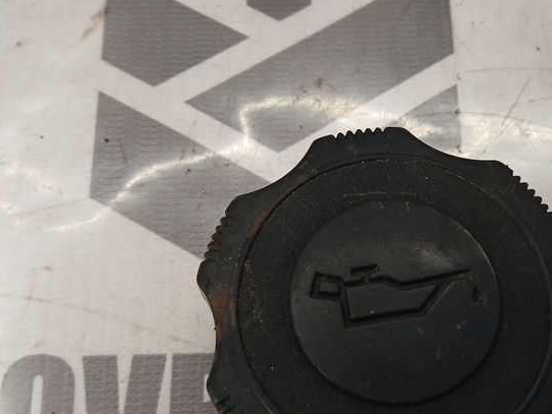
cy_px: 209
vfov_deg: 28.6
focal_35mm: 51
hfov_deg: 37.3
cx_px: 336
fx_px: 814
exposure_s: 1/50
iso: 64
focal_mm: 4
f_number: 1.8
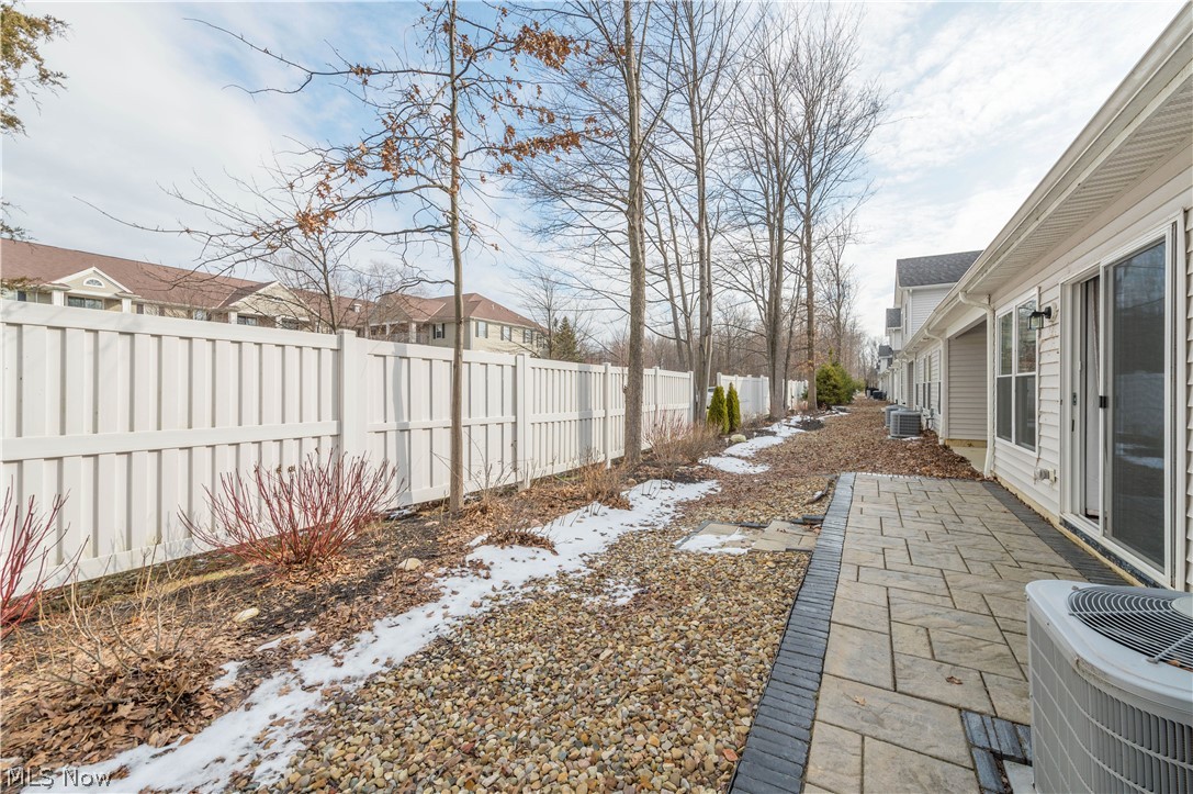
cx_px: 596
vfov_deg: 81.1
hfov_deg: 104.3
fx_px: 464
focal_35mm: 14
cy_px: 397
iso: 100
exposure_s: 1/400
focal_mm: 14
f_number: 9
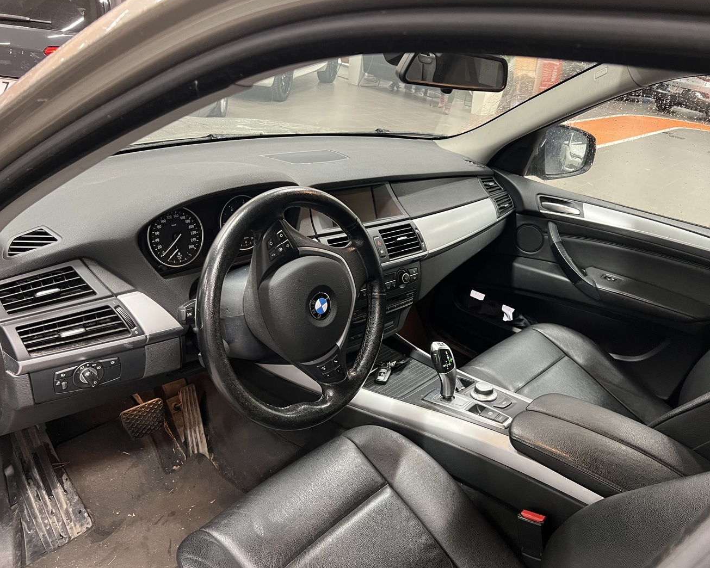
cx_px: 374
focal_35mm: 28
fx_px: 588
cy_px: 280
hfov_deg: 62.2
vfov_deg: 51.5
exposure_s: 1/50
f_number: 1.5
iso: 250
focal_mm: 5.7
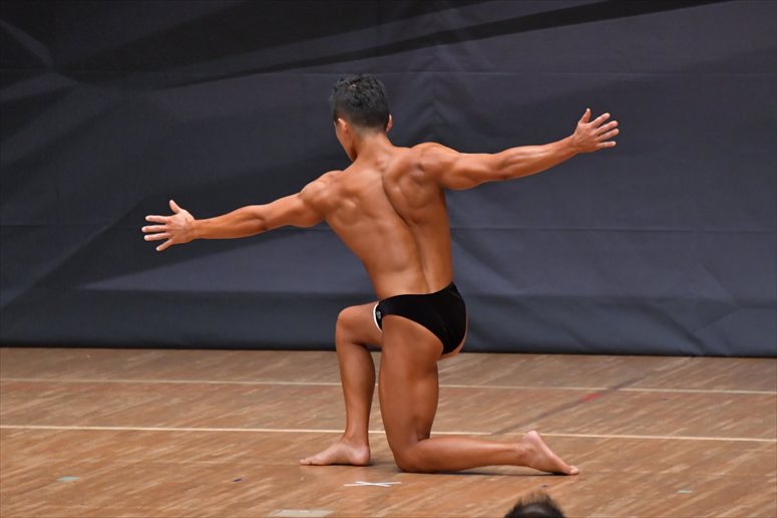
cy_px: 259
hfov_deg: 5.5
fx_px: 8090
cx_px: 388
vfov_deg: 3.7
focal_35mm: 375
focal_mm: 250
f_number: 5.6
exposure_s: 1/400
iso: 6400
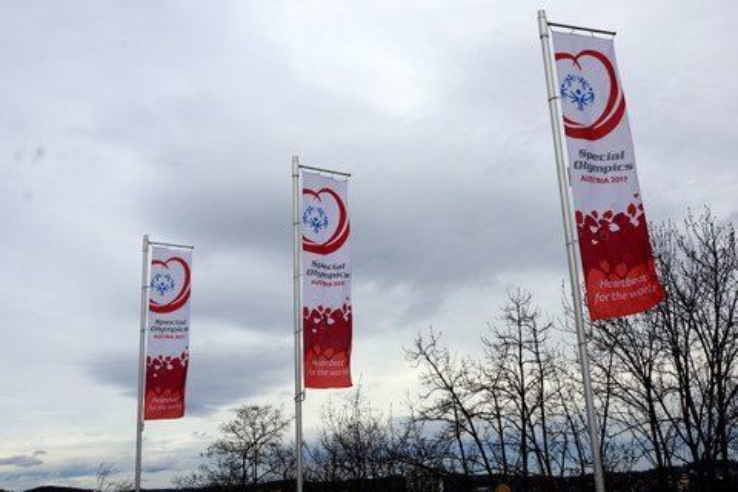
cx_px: 369
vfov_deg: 34.2
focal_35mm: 39
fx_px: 799
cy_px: 246
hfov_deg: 49.6
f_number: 13
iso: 100
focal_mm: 26
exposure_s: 1/250
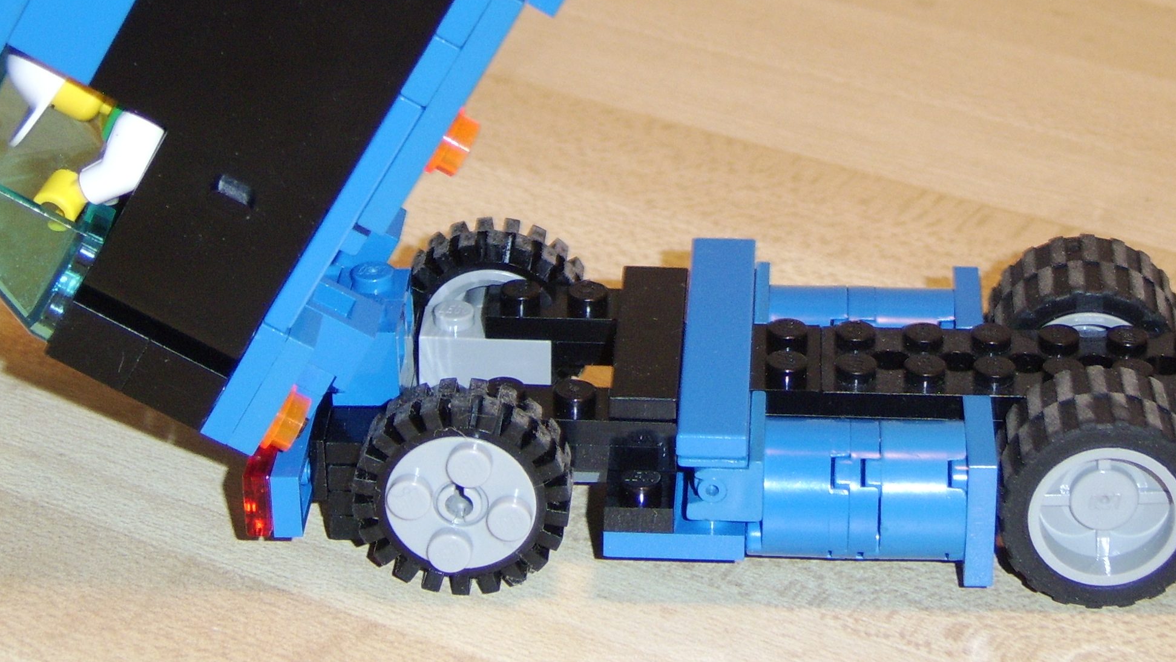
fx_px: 2900
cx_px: 755
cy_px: 98
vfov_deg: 12.9
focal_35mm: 93
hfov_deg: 22.9
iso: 200
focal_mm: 14.04
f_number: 3.5
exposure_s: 1/60
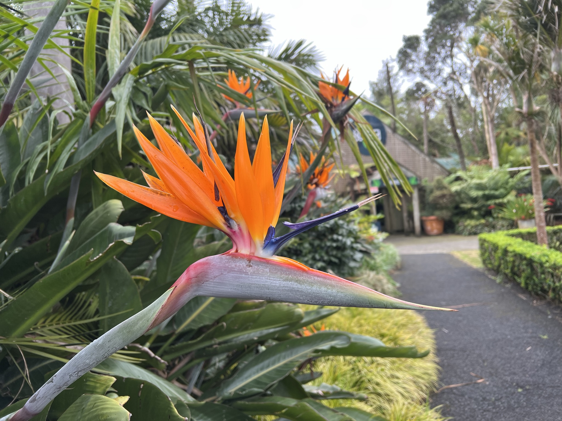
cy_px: 210
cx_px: 281
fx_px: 422
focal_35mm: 26
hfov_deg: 67.3
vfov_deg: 53.1
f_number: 1.5
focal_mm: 5.7
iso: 40
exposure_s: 1/278
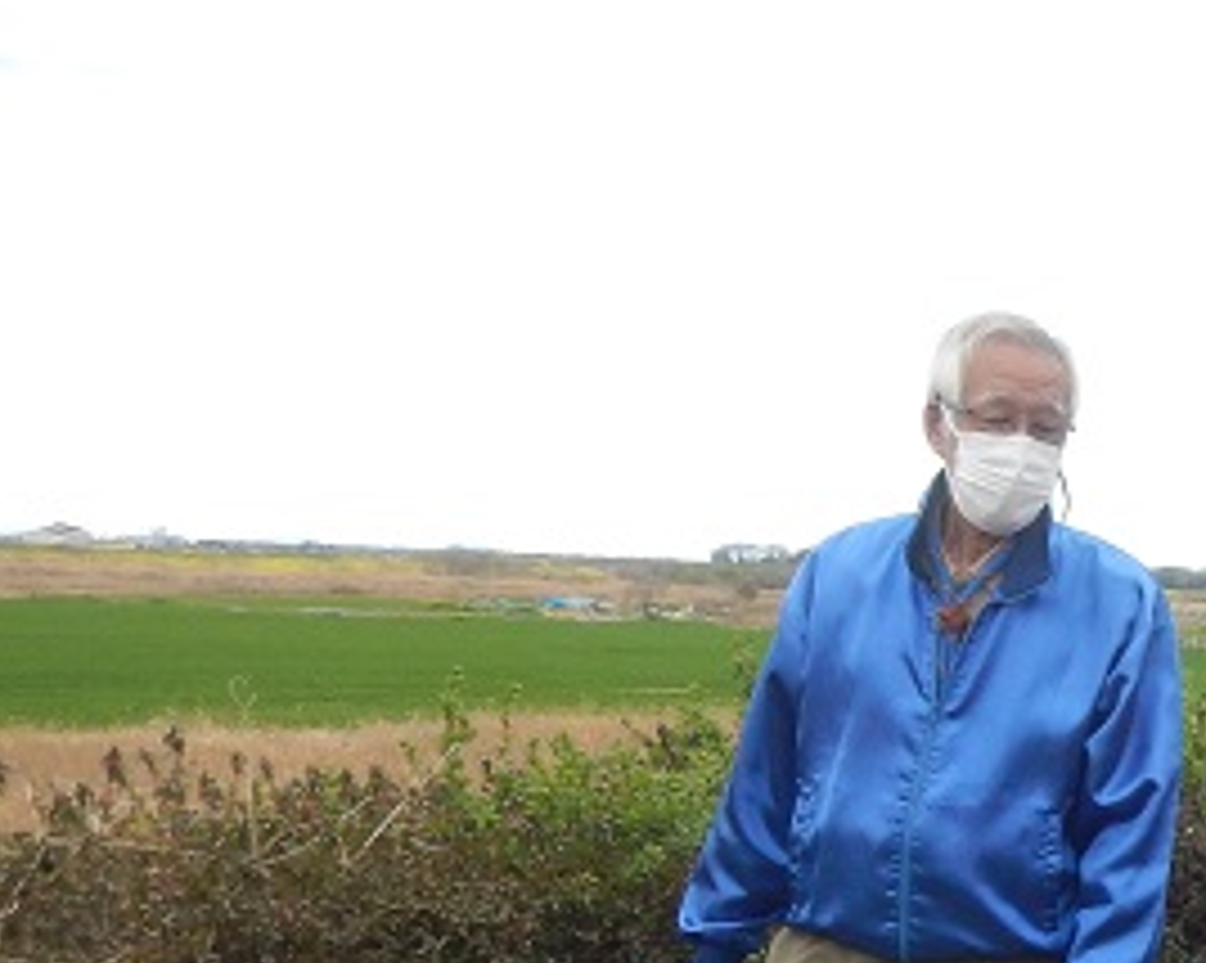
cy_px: 832
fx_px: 2497
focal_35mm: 70
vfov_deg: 21.4
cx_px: 1570
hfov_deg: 23.9
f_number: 2.8
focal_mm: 4.3
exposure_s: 1/500
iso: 125
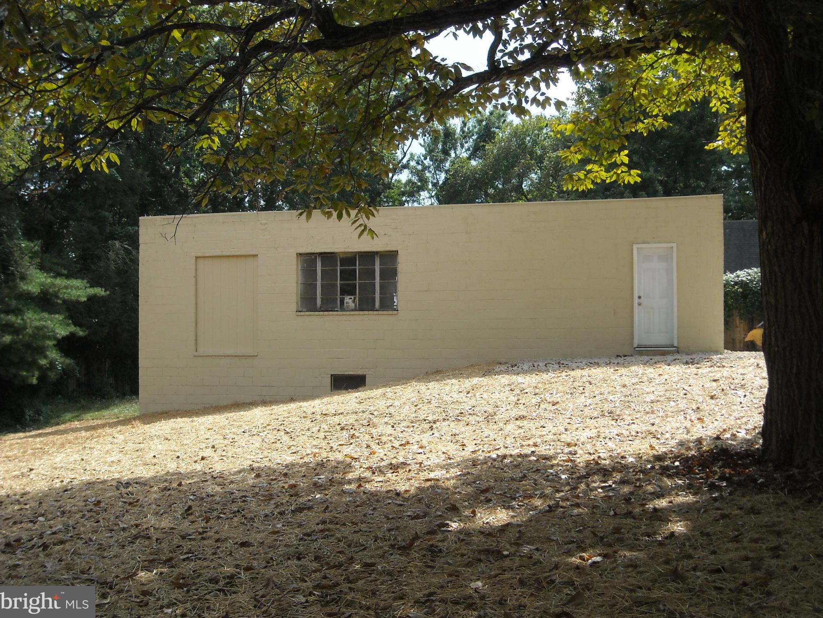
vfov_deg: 32.2
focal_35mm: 45
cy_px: 304
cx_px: 414
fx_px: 1070
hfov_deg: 42.1
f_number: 6.1
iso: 124
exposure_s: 1/250
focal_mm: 7.1
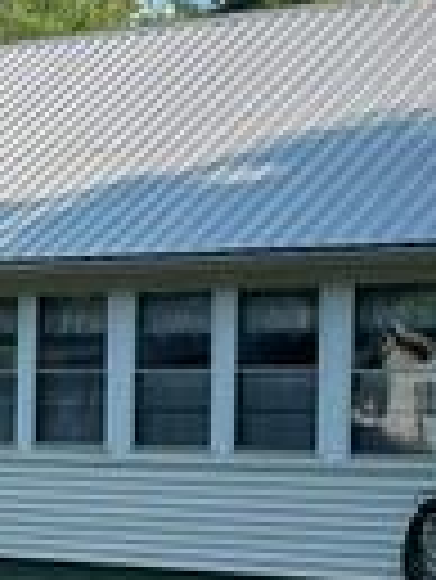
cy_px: 501
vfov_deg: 15.7
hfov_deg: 11.5
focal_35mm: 124
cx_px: -225
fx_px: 2079
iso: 80
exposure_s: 1/1845
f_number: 1.78
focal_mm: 6.86
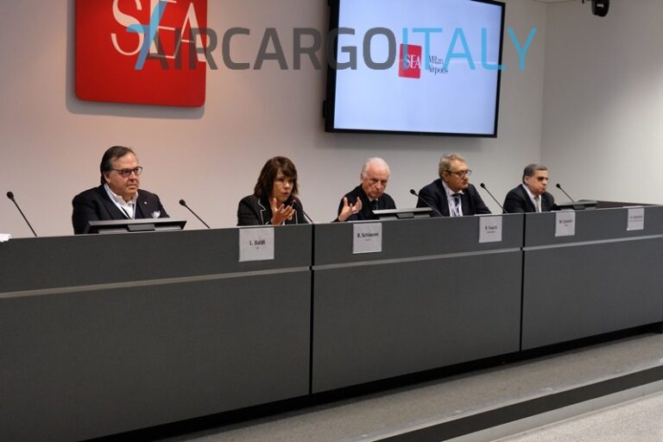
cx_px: 332
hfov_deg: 36.9
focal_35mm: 54
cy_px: 221
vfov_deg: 25.1
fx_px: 994
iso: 2000
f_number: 4
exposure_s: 1/125
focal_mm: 35.8
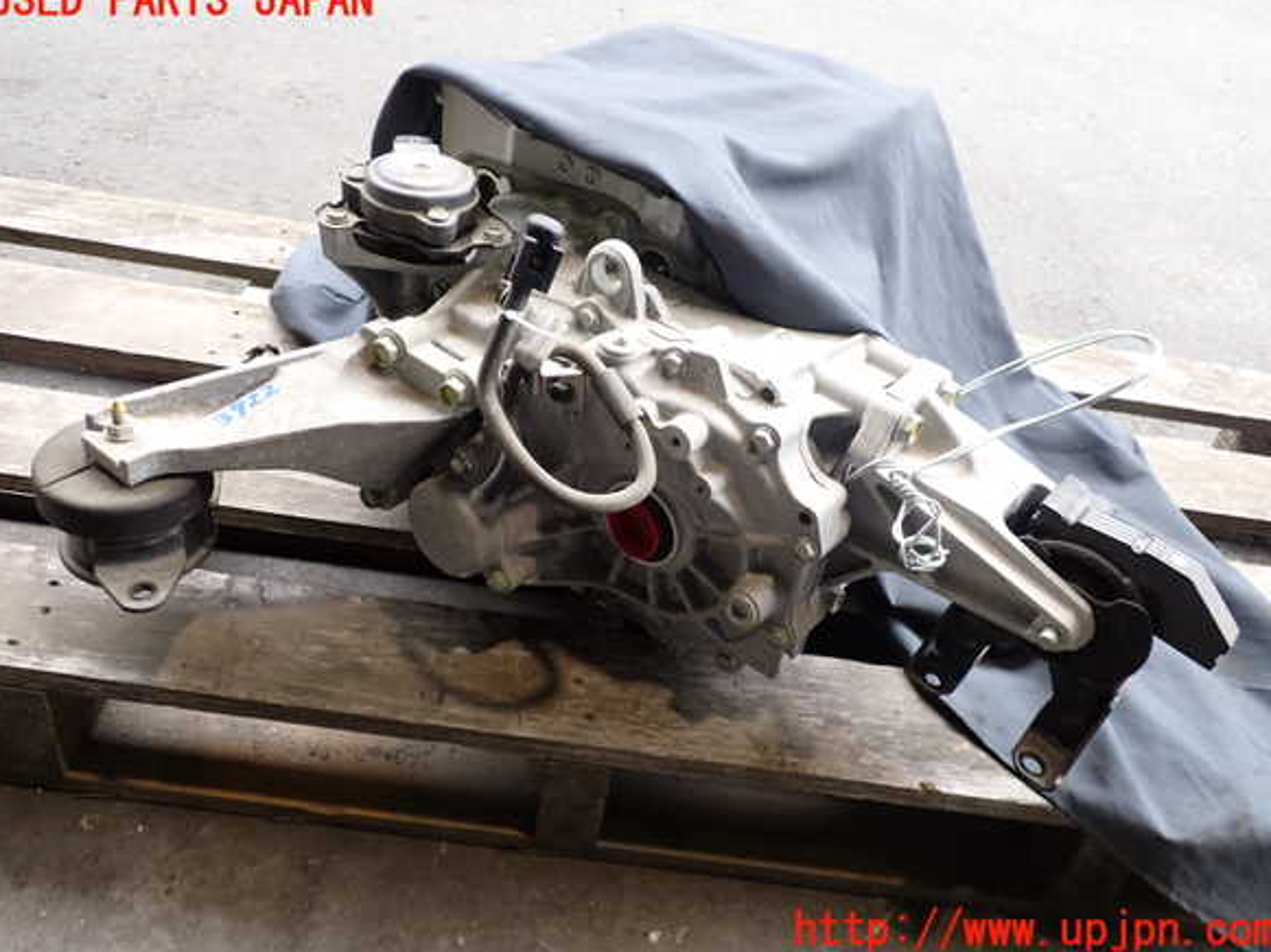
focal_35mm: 31
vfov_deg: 45.4
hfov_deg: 58.4
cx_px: 632
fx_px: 1138
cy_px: 466
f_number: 2.3
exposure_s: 1/50
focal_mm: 5.4
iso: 200
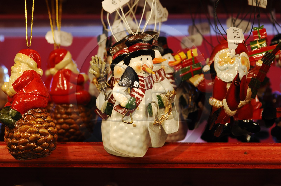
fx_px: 818
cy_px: 93
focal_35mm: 105
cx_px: 140
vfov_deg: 13.0
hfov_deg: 19.5
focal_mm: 70
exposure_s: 1/4
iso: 100
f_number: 6.3
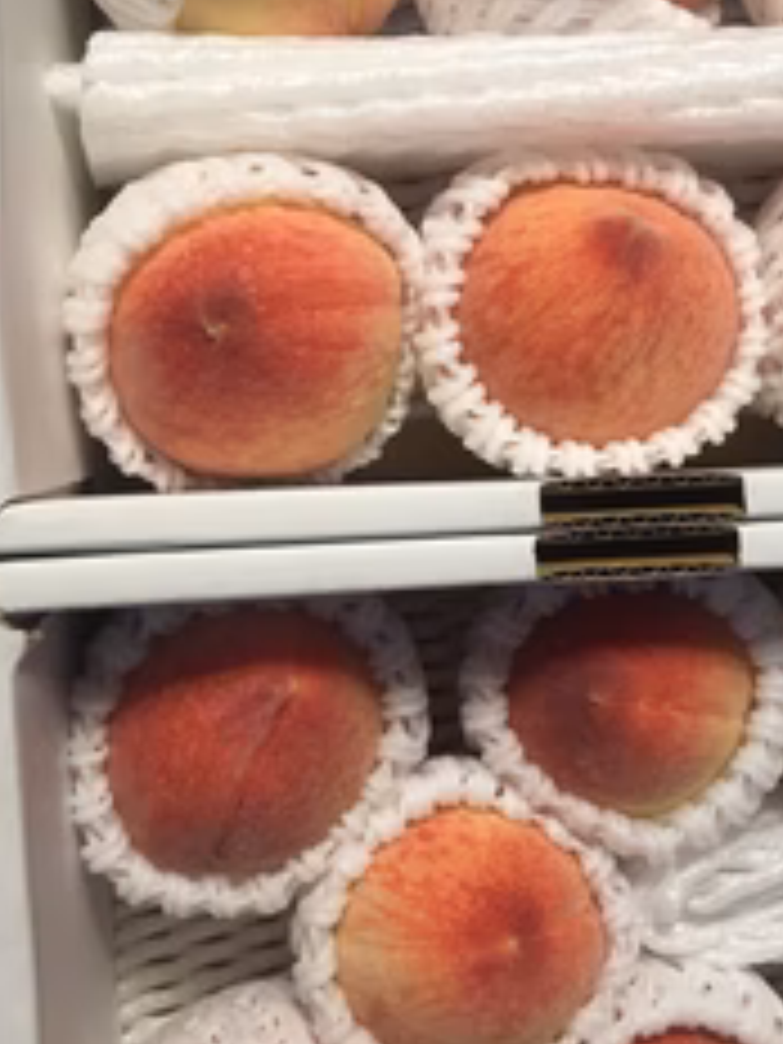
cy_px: 495
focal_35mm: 50
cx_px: 608
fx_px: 1508
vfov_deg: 38.2
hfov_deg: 28.6
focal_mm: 4.15
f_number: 2.2
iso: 32
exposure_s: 1/15
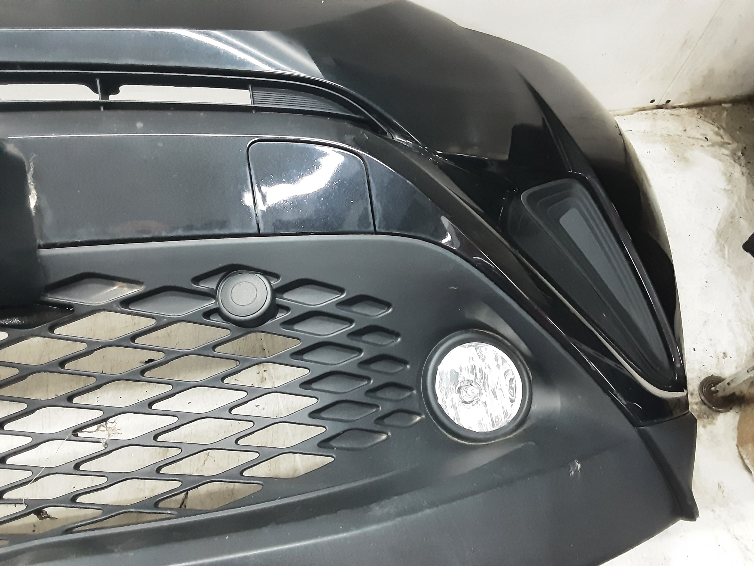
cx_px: 377
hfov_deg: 65.3
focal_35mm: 27
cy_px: 283
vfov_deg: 51.4
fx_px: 588
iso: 320
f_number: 1.9
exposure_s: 1/25
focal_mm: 2.91
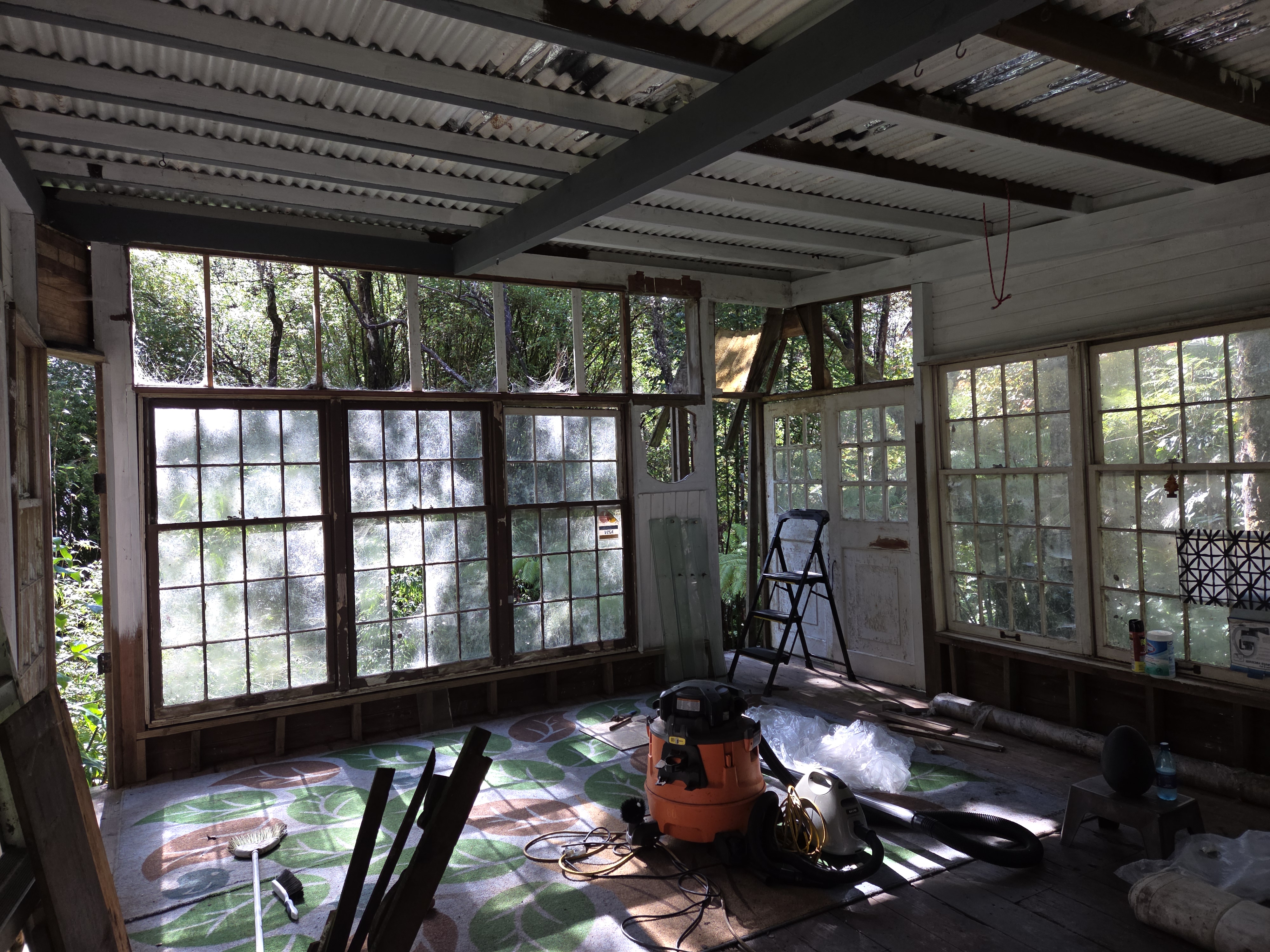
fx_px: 844
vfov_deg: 58.9
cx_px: 635
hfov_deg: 73.9
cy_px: 476
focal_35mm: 23
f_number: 1.8
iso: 40
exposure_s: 1/120
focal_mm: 5.4
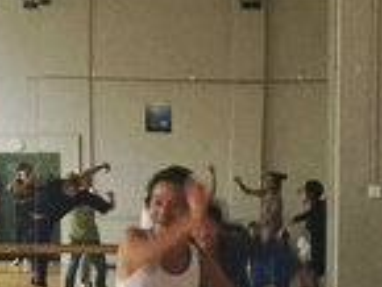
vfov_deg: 12.4
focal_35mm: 120
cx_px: 119
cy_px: 184
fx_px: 1325
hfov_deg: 16.4
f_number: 2.2
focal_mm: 4.15
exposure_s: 1/24
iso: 250
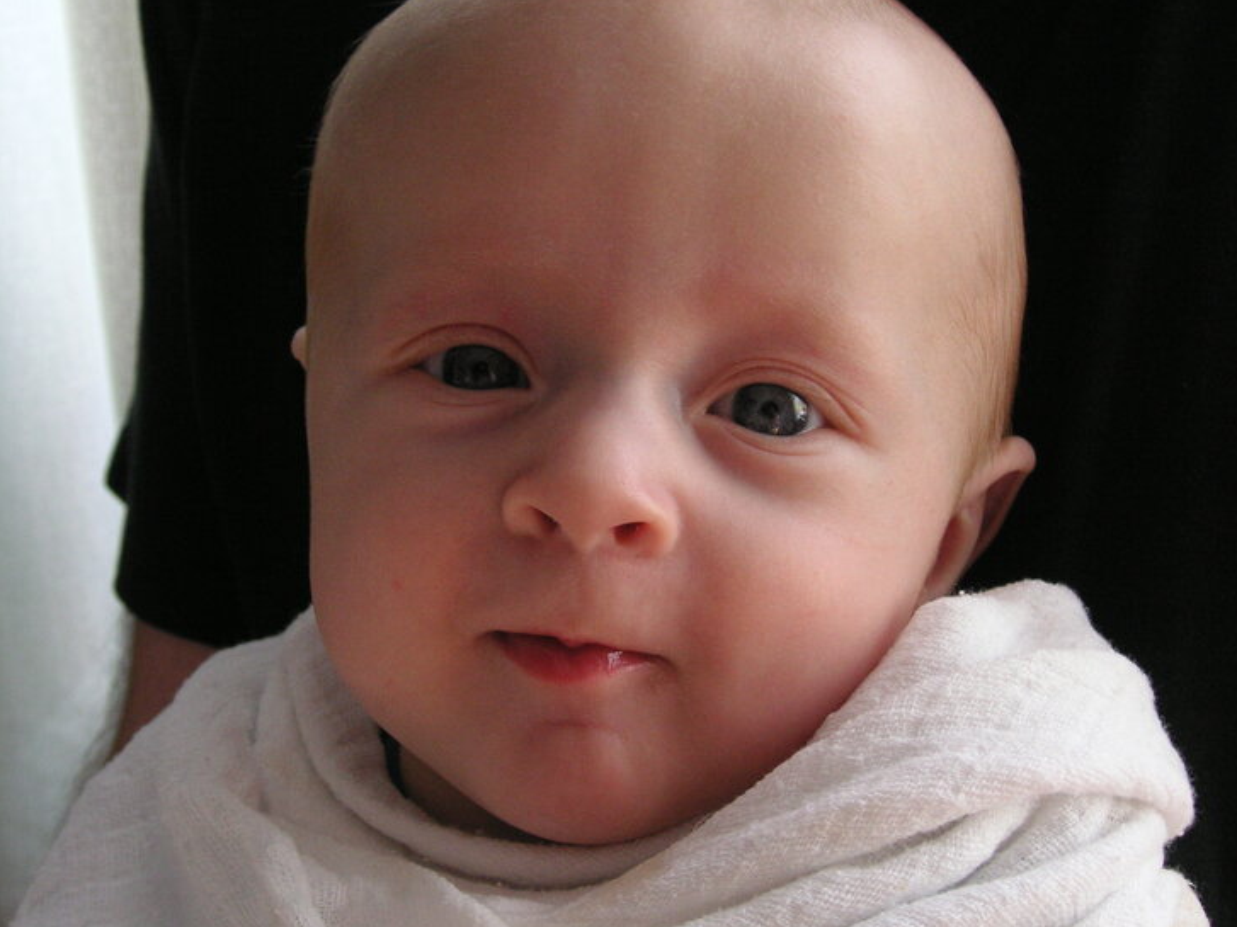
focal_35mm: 55
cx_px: 568
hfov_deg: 34.9
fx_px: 1965
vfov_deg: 26.6
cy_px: 463
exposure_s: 1/45
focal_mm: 8.4
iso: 80
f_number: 3.4
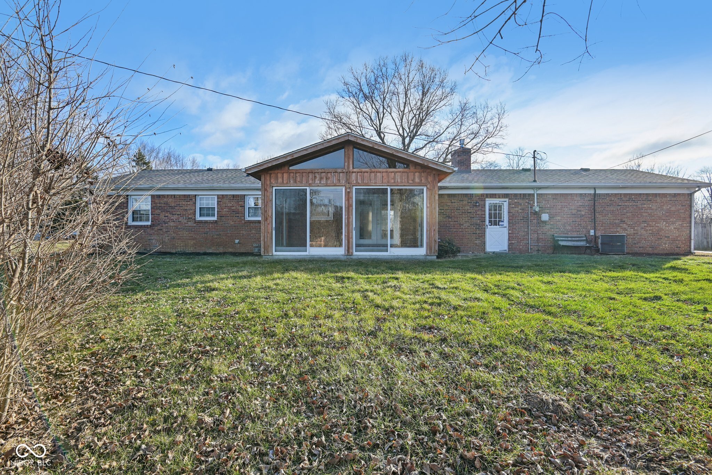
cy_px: 238
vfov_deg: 73.7
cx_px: 356
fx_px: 316
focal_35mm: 16
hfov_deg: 96.7
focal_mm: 16
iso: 100
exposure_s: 1/125
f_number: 8
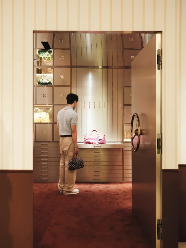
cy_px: 124
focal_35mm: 36
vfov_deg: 51.4
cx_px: 93
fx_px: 258
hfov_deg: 39.7
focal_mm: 45
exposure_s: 1/125
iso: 2500
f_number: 4
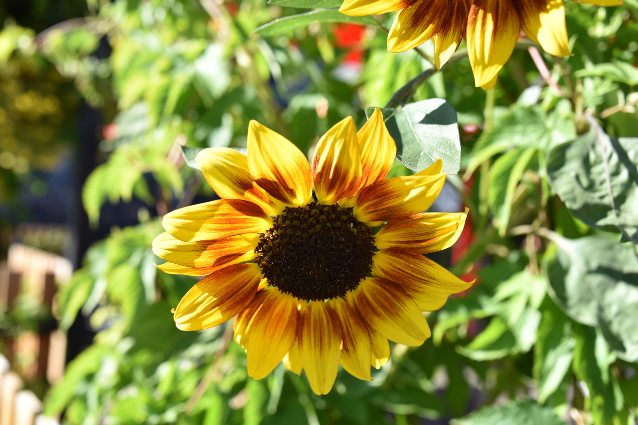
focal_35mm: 45
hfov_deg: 43.6
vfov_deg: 29.9
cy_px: 212
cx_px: 319
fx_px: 798
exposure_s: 1/160
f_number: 6.3
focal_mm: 45
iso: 100
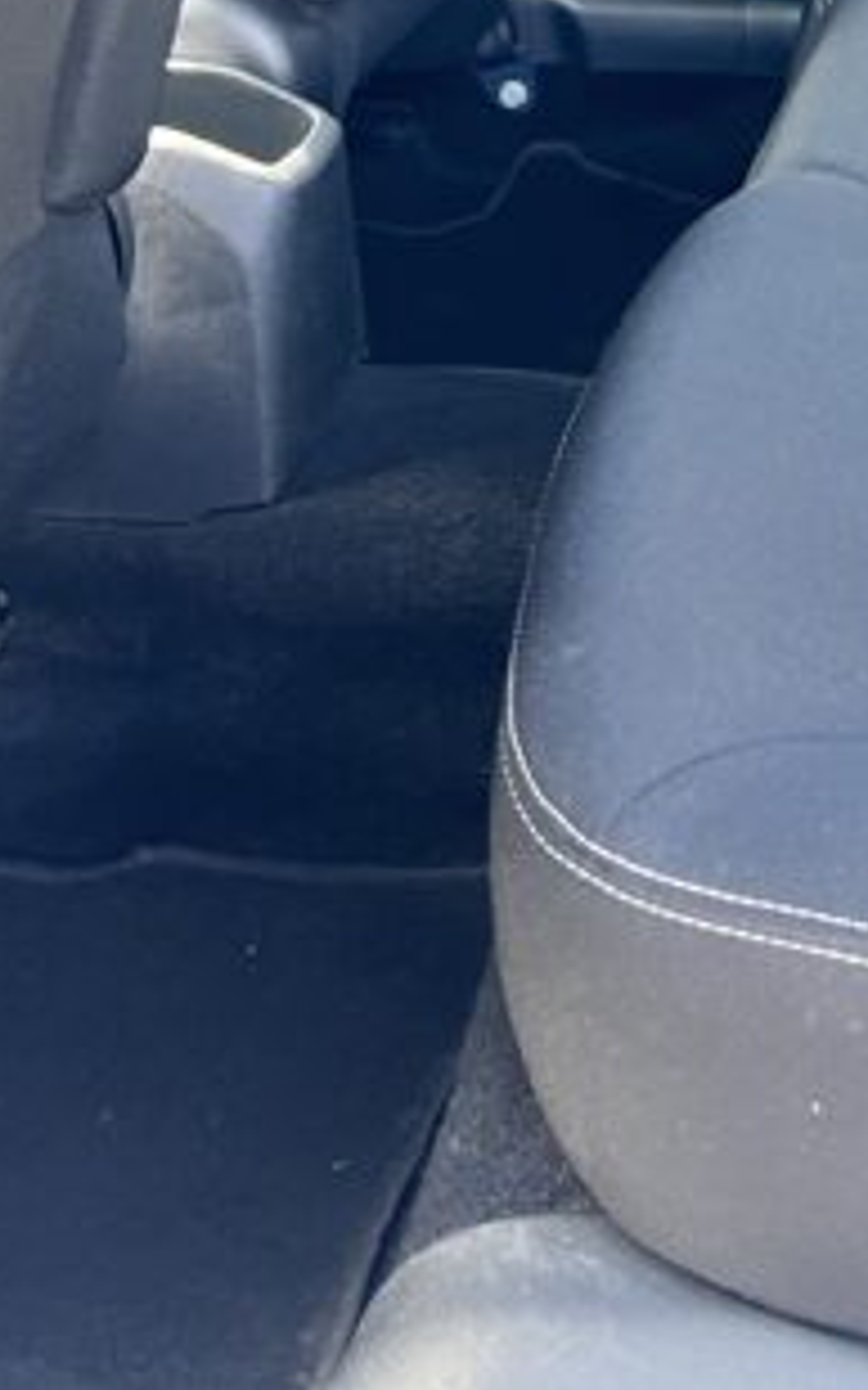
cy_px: 52
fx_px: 2689
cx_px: 1115
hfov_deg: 17.3
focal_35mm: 71
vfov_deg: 27.6
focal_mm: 5.7
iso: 125
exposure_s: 1/71
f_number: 1.5
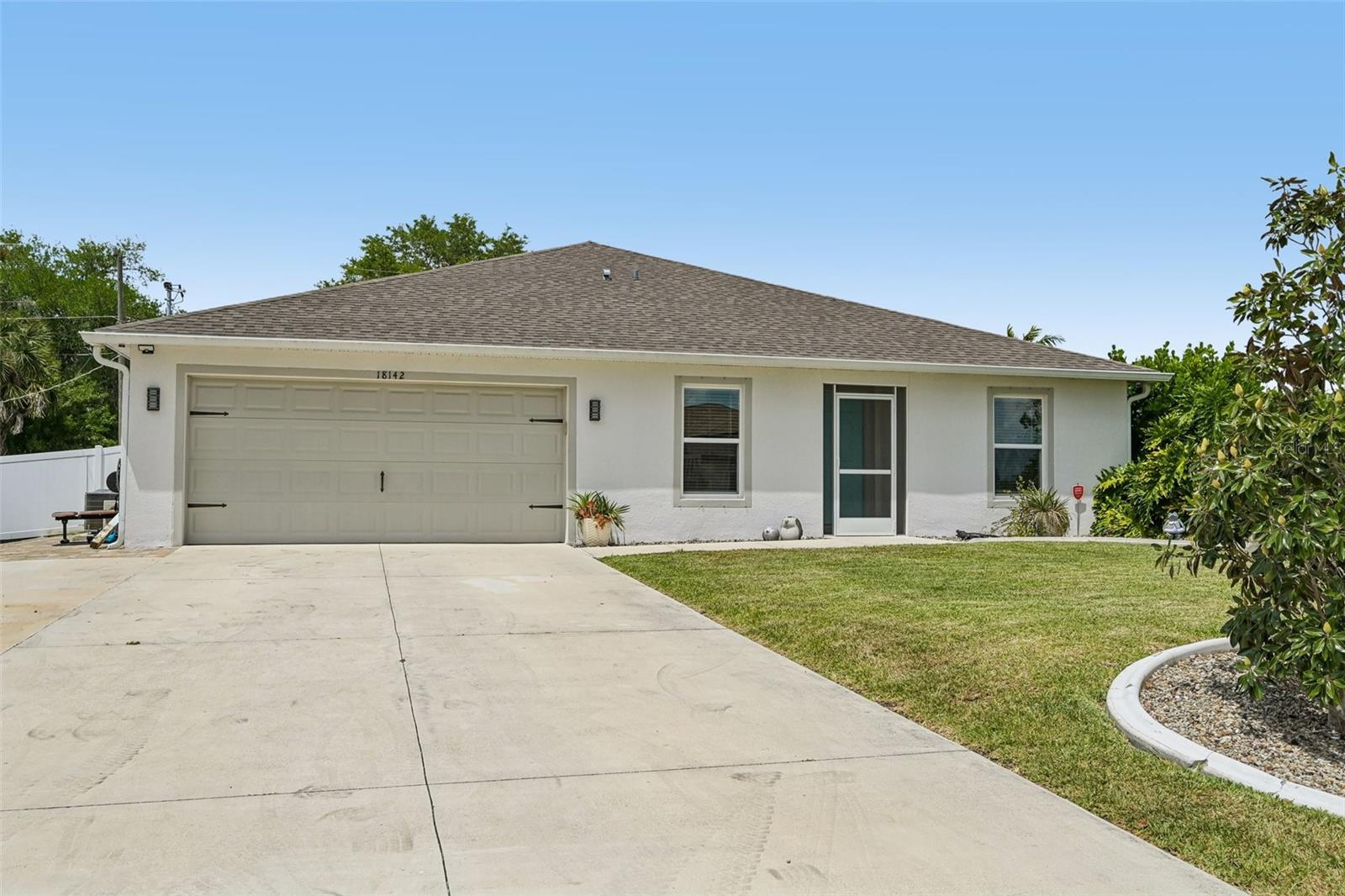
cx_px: 672
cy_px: 448
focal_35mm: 30
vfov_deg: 43.6
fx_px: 1121
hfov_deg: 61.9
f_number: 8
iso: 400
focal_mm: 30
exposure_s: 1/2500
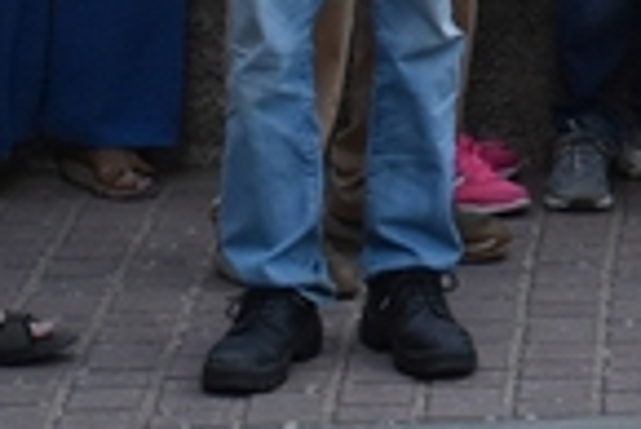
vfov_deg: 4.2
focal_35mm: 325
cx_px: 1410
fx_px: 5794
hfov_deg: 6.1
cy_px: -327
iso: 1250
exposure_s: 1/400
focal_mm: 35
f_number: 4.2
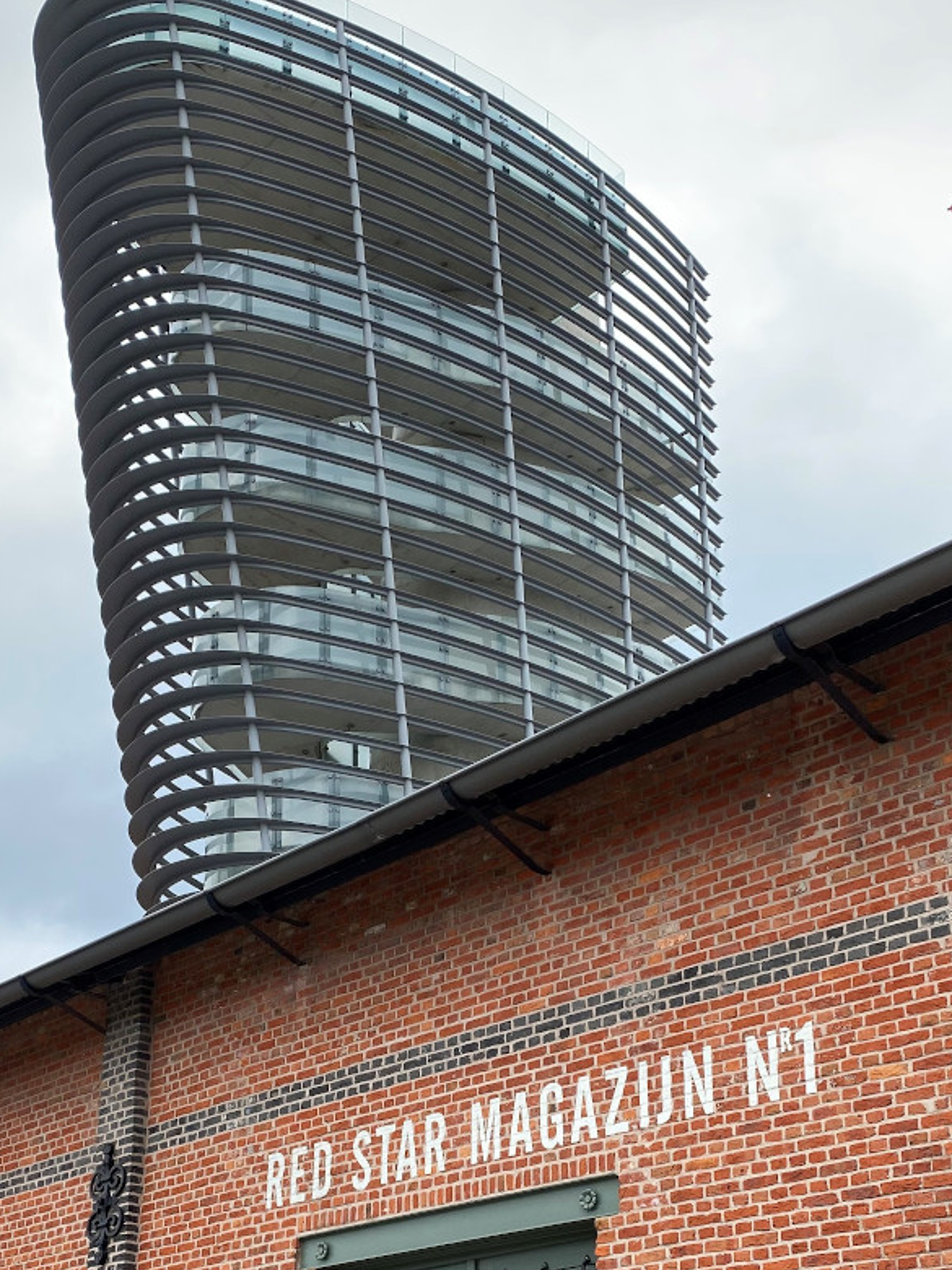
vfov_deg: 39.0
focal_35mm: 47
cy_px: 1001
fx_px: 1725
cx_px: 384
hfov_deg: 30.8
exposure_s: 1/864
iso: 32
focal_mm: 4.25
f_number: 1.8
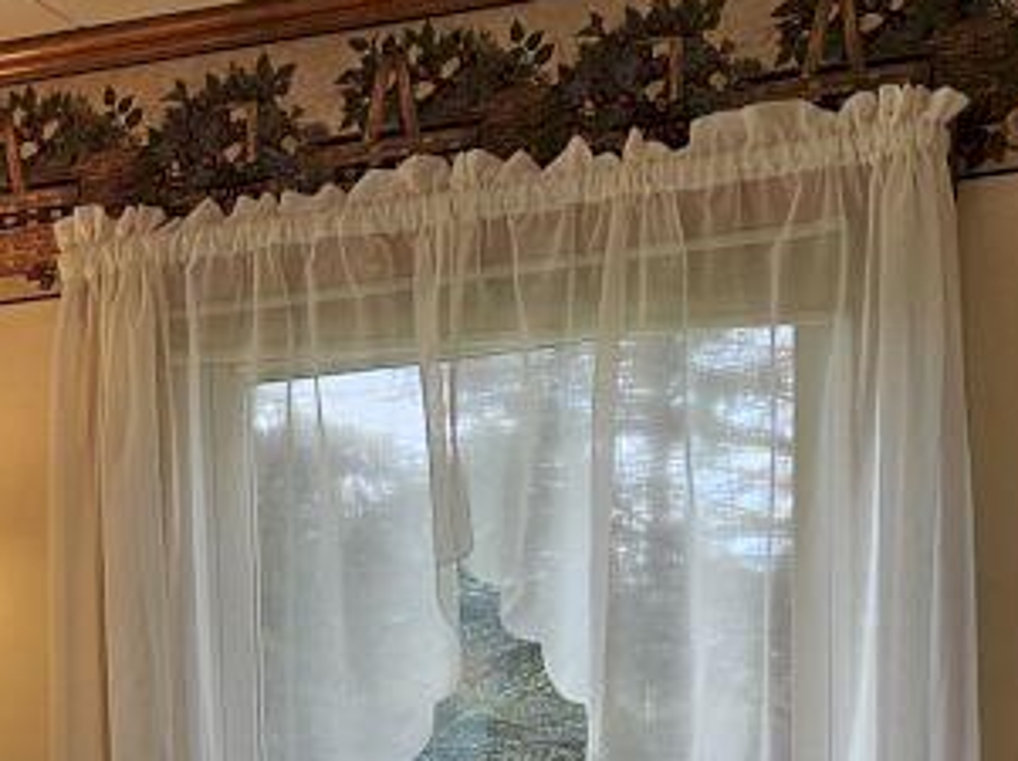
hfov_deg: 18.5
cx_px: -140
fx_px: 2996
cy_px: 1235
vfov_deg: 13.4
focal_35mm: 102
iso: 25
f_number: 1.8
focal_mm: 5.4
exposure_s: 1/151
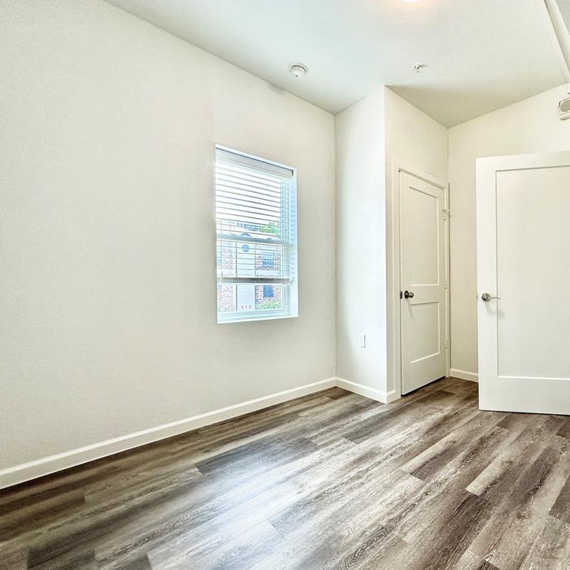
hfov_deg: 80.7
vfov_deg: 84.0
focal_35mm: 17
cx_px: 388
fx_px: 317
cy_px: 285
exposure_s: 1/120
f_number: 2.2
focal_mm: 2.22
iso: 125
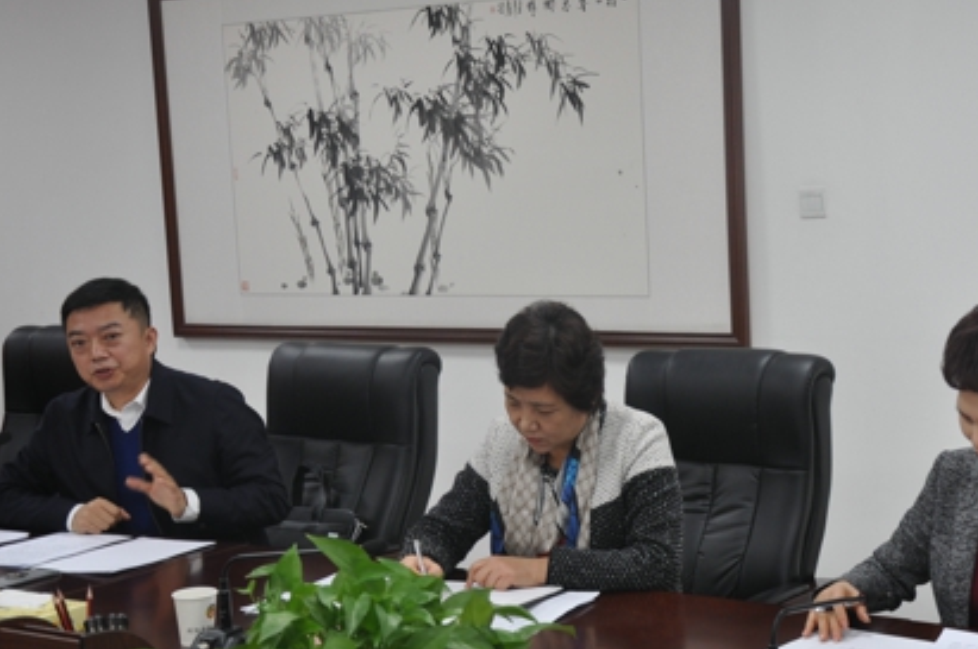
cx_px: 671
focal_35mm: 70
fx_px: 1899
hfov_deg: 28.6
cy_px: 309
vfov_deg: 19.4
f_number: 5.6
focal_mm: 32
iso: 360
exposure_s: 1/30
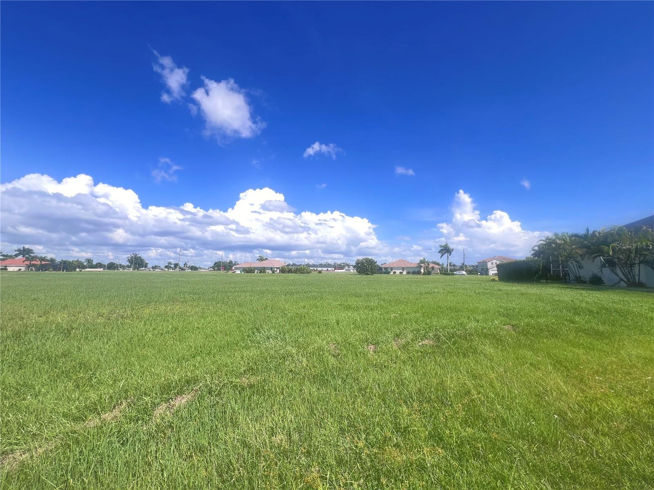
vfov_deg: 89.9
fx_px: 246
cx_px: 327
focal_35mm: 13
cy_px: 245
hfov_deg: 106.2
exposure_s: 1/332
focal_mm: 1.57
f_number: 1.8
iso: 32
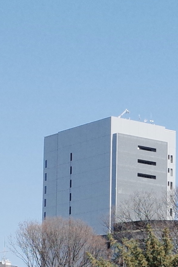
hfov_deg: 8.9
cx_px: 212
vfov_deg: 13.3
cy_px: 258
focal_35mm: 152
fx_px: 1127
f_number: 5.6
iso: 400
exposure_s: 1/1250
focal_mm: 18.3
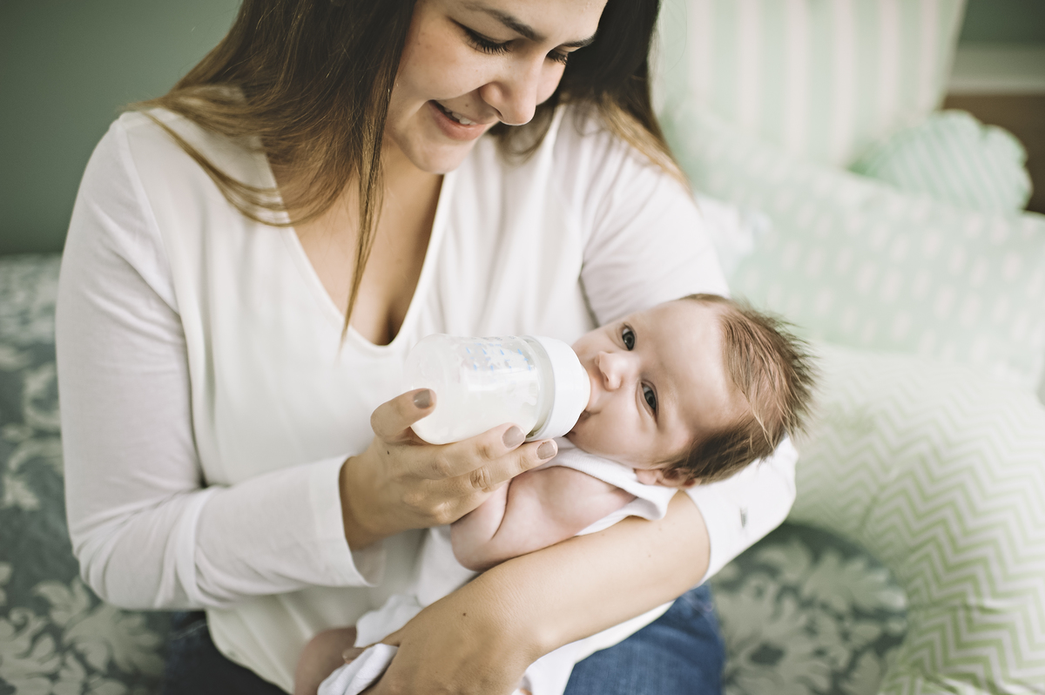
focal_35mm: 35
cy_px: 348
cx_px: 522
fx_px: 1015
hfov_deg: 54.5
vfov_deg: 37.8
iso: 640
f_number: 1.8
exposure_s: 1/200
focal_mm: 35
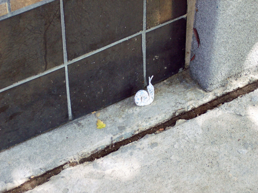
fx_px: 872
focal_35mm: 117
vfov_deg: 12.7
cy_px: 96
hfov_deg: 16.8
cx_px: 129
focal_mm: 24
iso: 200
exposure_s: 1/60
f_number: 4.8
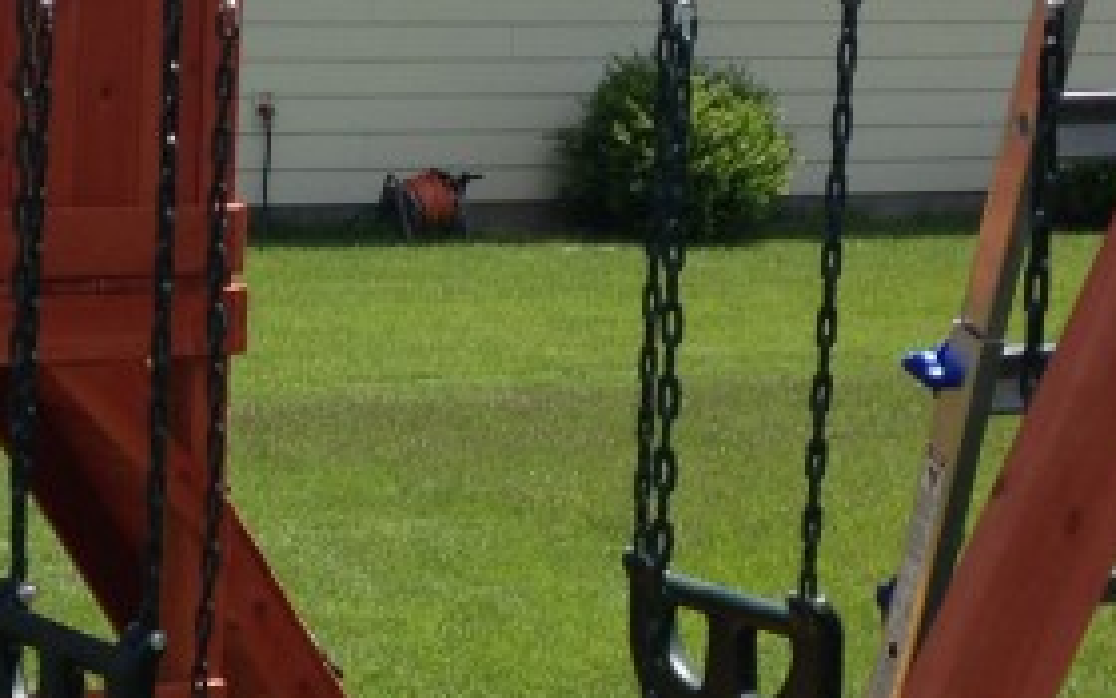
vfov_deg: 10.2
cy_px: 566
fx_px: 3893
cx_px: -40
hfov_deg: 15.9
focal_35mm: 128
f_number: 2.4
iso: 50
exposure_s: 1/968
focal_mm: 4.12
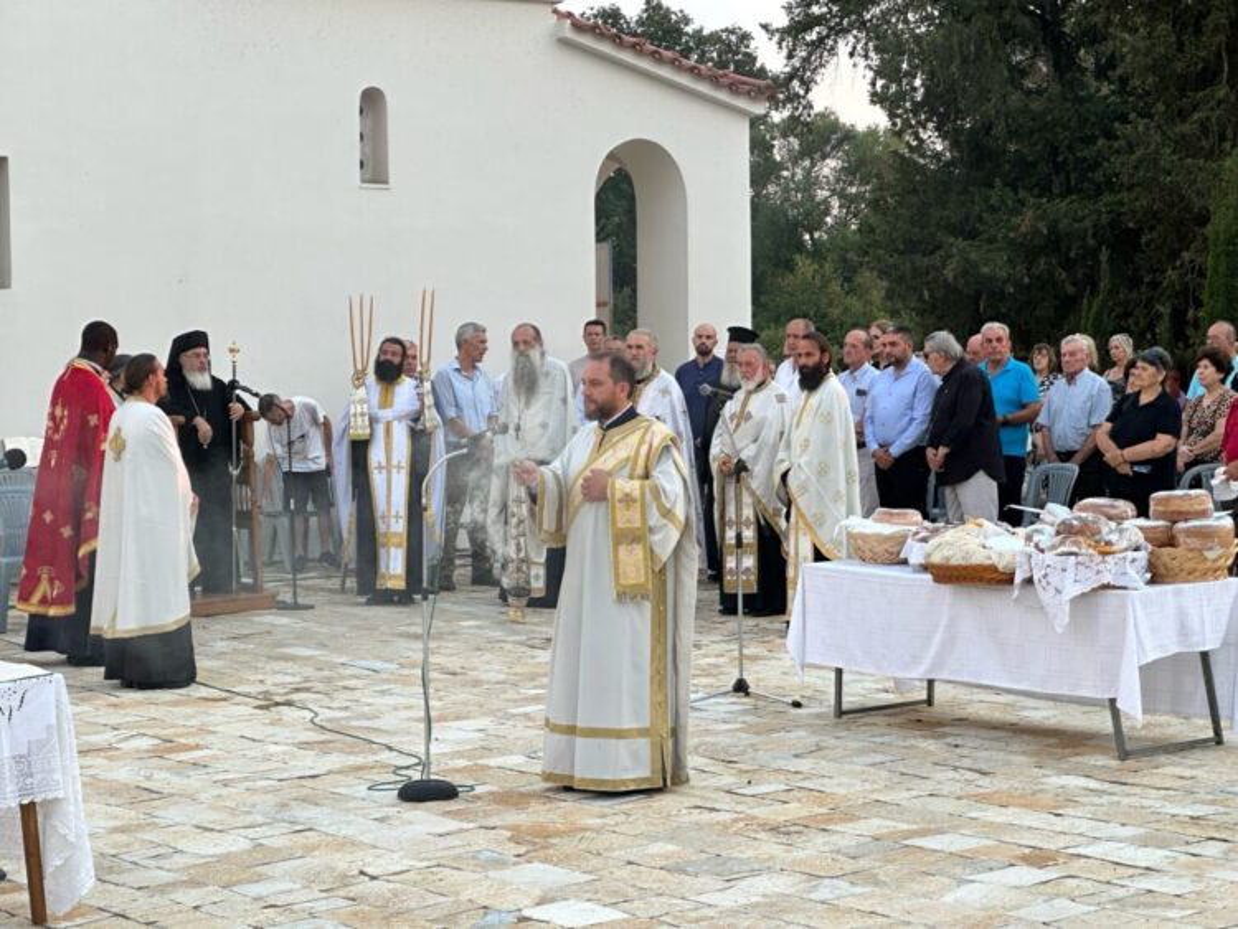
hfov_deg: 25.3
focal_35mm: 77
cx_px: 619
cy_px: 464
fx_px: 2755
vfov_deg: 19.1
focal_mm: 9
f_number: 2.8
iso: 50
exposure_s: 1/99
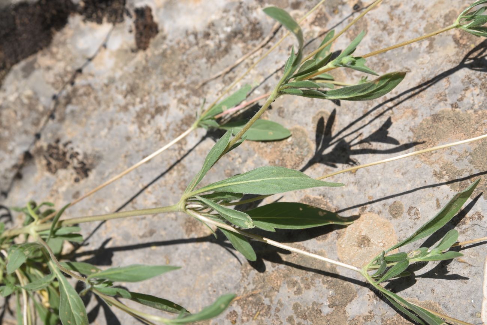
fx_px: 758
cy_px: 162
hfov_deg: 35.6
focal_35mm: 56
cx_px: 244
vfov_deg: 24.2
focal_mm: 56
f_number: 8
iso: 100
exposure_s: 1/320
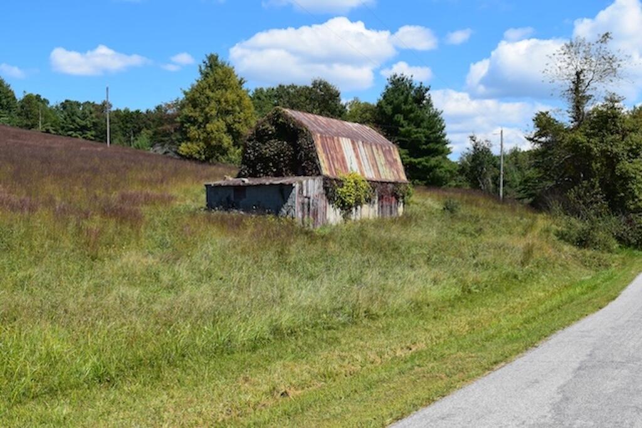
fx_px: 749
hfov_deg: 46.4
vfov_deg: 31.9
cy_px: 214
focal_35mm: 42
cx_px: 321
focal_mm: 28
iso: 360
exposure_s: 1/500
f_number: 11
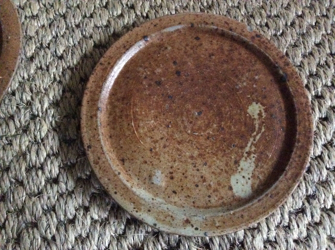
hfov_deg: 56.9
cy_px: 125
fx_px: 309
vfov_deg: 44.1
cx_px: 168
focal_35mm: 32
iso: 800
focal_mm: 3.3
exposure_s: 1/17
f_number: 2.4
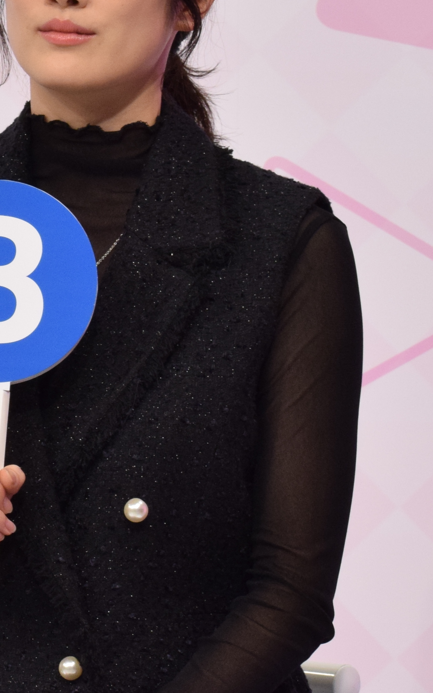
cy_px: 222
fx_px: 5966
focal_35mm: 316
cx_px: -506
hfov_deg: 4.1
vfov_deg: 6.6
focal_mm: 70
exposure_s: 1/50
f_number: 9
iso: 1000
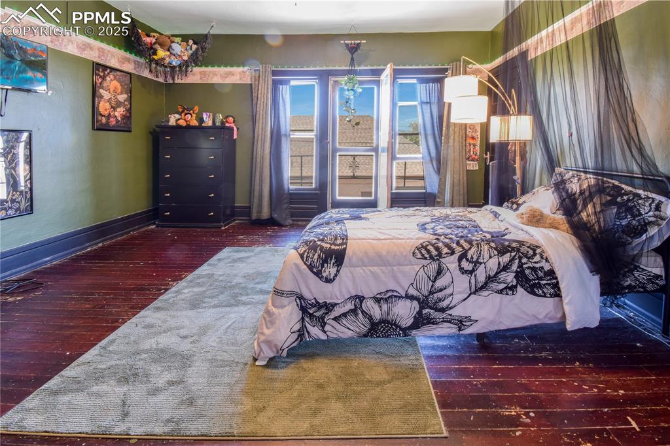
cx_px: 335
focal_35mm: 15
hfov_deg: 100.4
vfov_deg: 77.3
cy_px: 223
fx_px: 279
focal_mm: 10
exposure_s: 1
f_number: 13
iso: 320
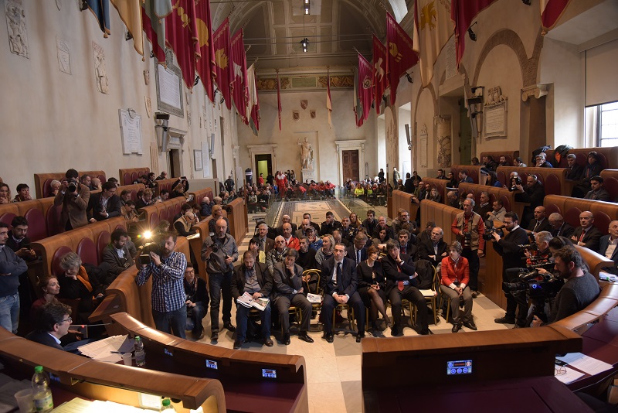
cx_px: 309
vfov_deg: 53.2
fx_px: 412
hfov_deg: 73.7
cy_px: 206
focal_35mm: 24
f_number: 4.5
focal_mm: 24
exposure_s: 1/50
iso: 1250
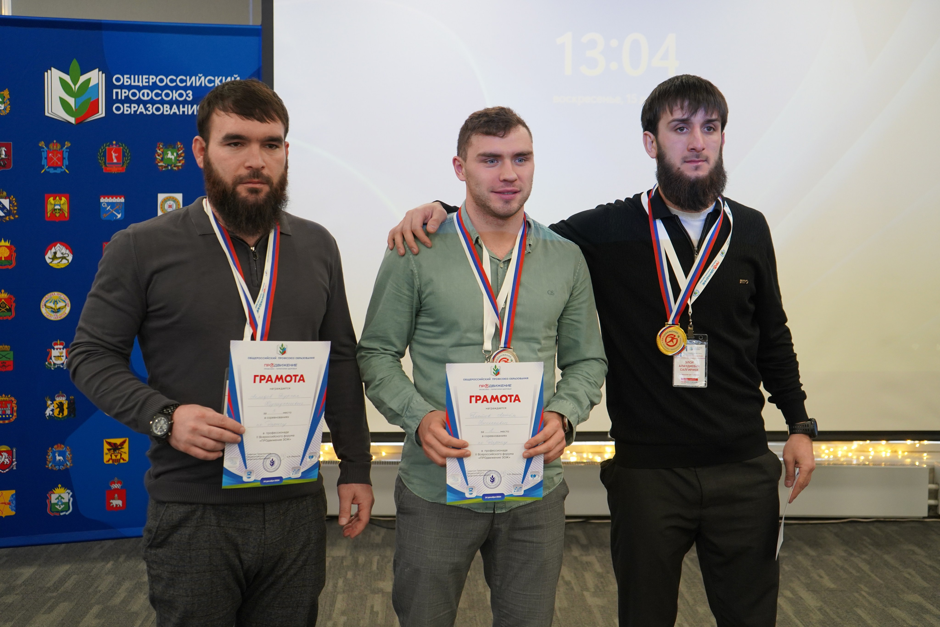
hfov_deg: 45.4
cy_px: 314
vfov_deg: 31.2
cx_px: 470
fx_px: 1123
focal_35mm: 43
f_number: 4.5
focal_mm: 43
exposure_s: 1/160
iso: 1600
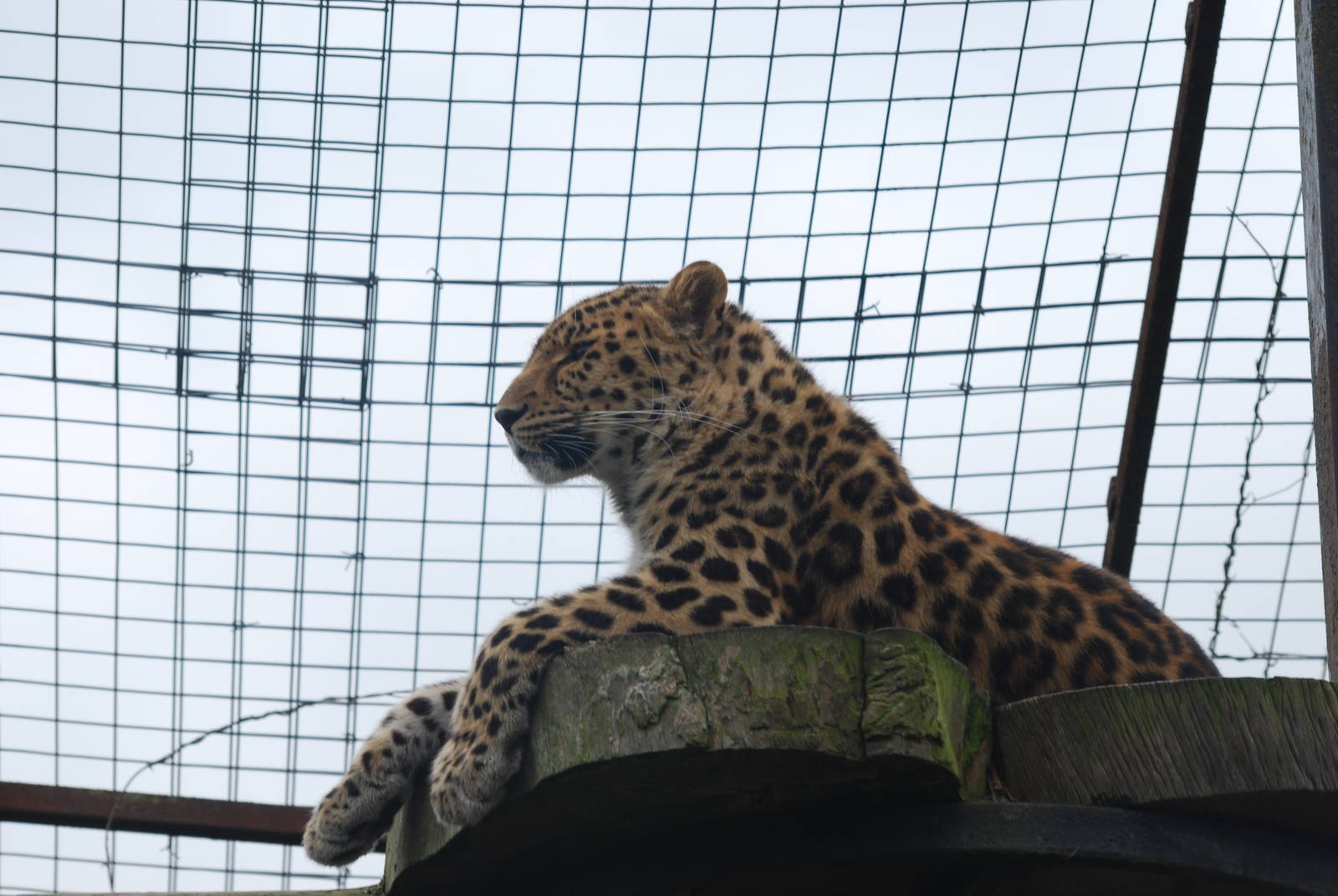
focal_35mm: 183
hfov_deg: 11.2
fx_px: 6809
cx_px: 669
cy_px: 448
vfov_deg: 7.5
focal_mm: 122
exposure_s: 1/125
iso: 200
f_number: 7.1
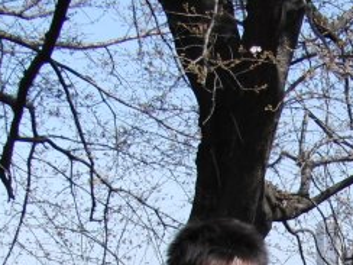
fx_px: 1203
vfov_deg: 12.0
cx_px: 350
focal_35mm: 118
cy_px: 400
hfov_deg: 16.4
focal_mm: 7.3
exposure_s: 1/1000
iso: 100
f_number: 2.7
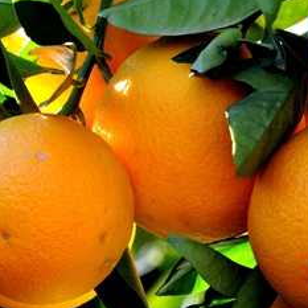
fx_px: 4963
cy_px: 174
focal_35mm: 493
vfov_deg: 3.6
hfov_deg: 3.6
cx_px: 311
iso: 500
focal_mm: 150
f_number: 8
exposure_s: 1/125
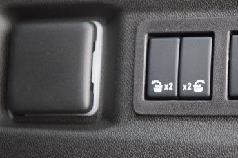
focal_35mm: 182
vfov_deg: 7.5
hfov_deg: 11.3
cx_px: 177
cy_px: 62
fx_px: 1203
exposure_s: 1/5
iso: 1600
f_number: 2.8
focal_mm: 70
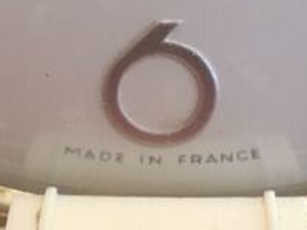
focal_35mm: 96
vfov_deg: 15.2
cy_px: 5
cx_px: 173
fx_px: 852
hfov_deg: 20.4
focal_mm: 4.15
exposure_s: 1/33
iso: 64
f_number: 2.2
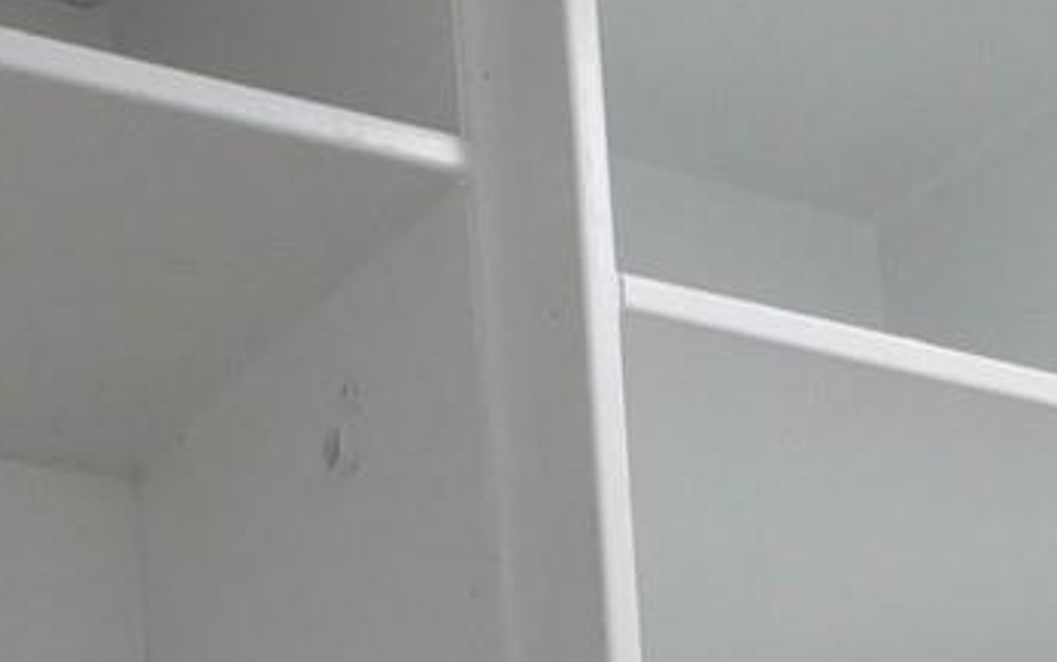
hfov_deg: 18.6
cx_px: 659
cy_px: 1497
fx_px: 3228
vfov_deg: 10.4
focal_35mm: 112
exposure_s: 1/50
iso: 125
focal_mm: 4
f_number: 3
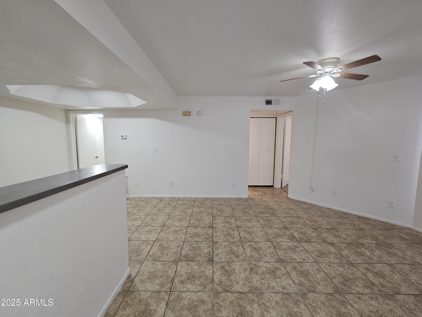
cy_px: 158
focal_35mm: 13
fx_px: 158
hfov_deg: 106.2
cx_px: 211
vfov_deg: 89.9
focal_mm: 2.2
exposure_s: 1/60
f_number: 2.2
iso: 200
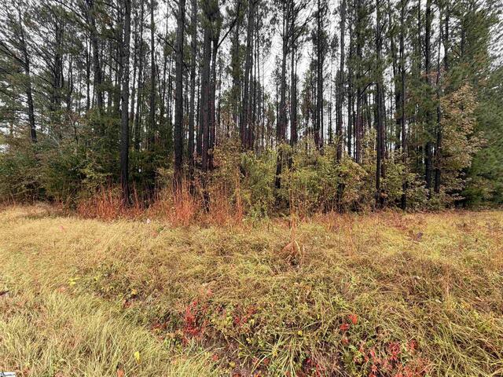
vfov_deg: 85.7
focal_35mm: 14
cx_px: 252
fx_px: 203
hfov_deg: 102.1
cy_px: 188
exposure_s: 1/121
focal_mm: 2.22
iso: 64
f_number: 2.2
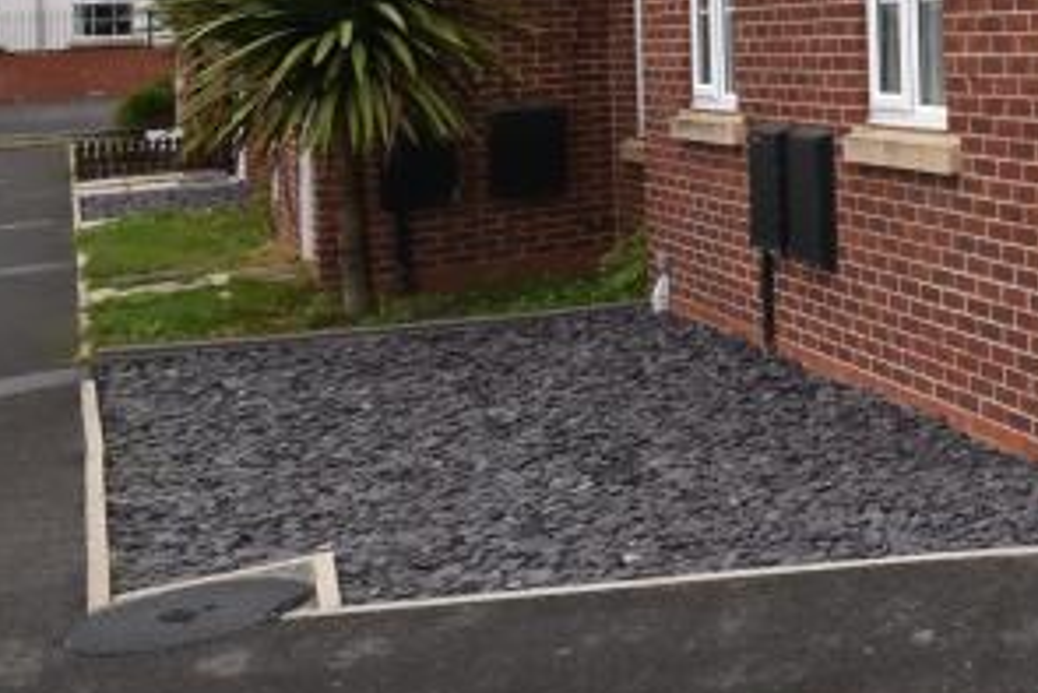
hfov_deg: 26.5
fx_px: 1500
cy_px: -83
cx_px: 1590
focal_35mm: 52
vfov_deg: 24.2
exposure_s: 1/640
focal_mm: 10
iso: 800
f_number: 13
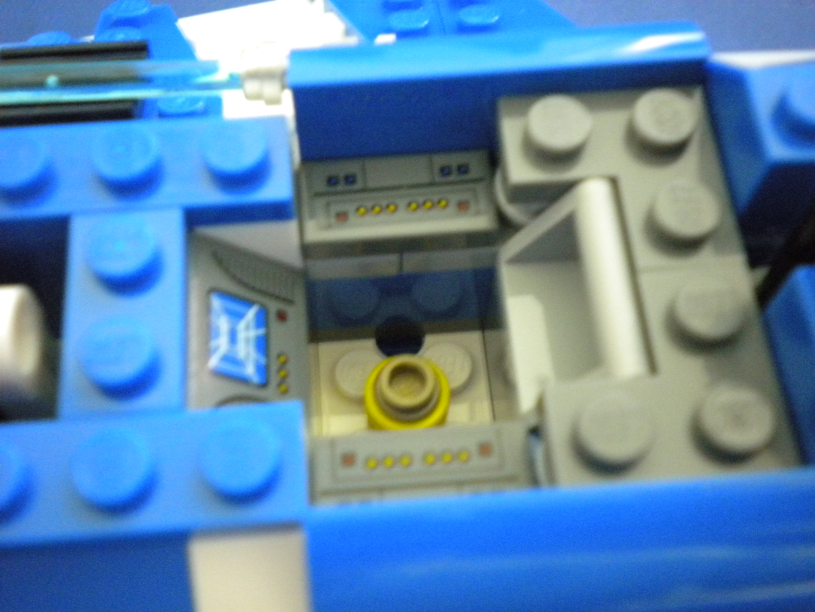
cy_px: 306
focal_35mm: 41
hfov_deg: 45.8
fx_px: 965
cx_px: 408
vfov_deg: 35.1
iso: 800
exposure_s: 1/1.5
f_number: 3.5
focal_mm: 7.4
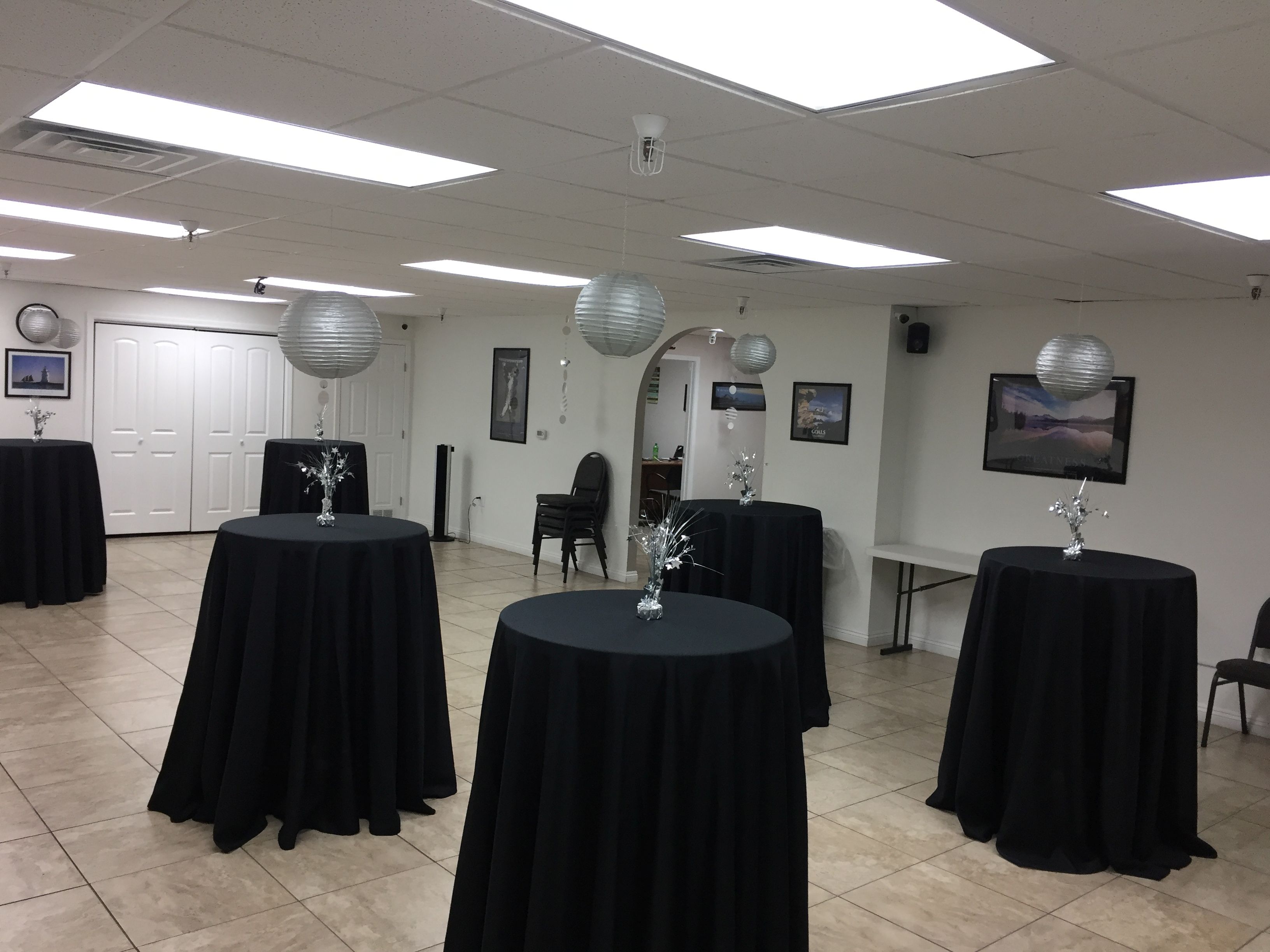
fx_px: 1064
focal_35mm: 29
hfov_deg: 61.7
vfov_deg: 48.2
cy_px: 476
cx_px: 635
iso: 32
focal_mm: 4.15
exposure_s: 1/30
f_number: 2.2
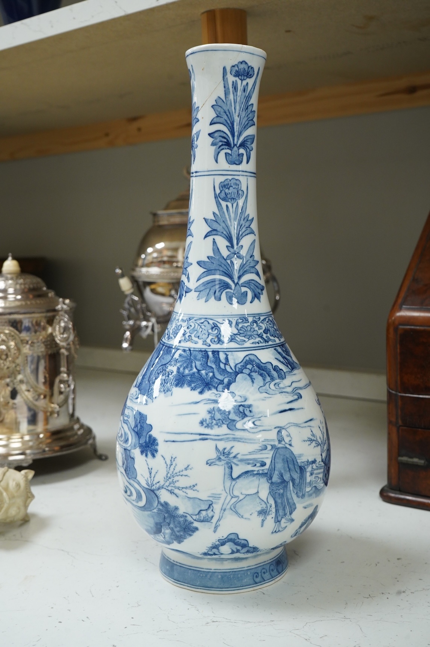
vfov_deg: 45.5
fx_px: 772
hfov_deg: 31.1
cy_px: 324
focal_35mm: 43
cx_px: 215
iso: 2500
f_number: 8
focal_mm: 43
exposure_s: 1/80
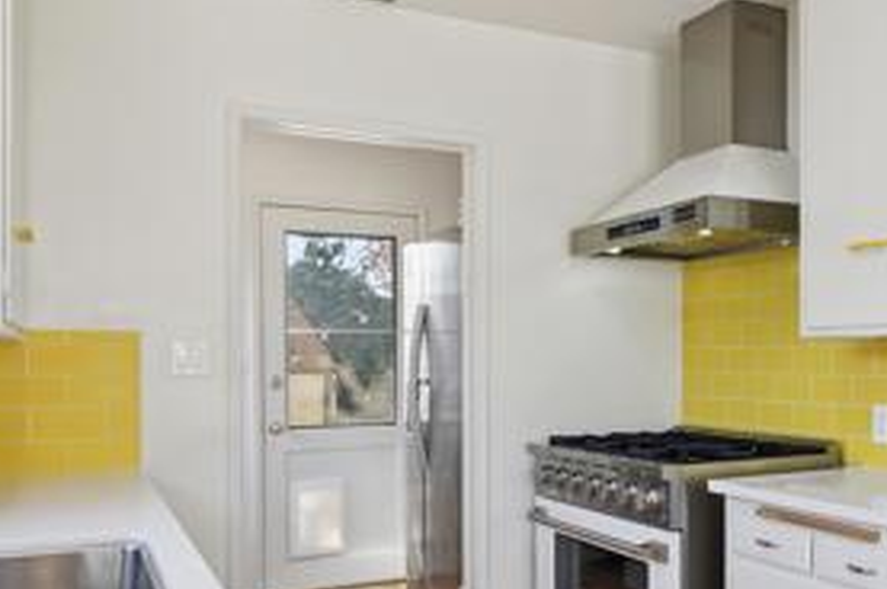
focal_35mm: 37
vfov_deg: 35.7
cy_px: 365
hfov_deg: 50.7
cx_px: 612
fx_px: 911
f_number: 6.3
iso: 200
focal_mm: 16
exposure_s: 1/125
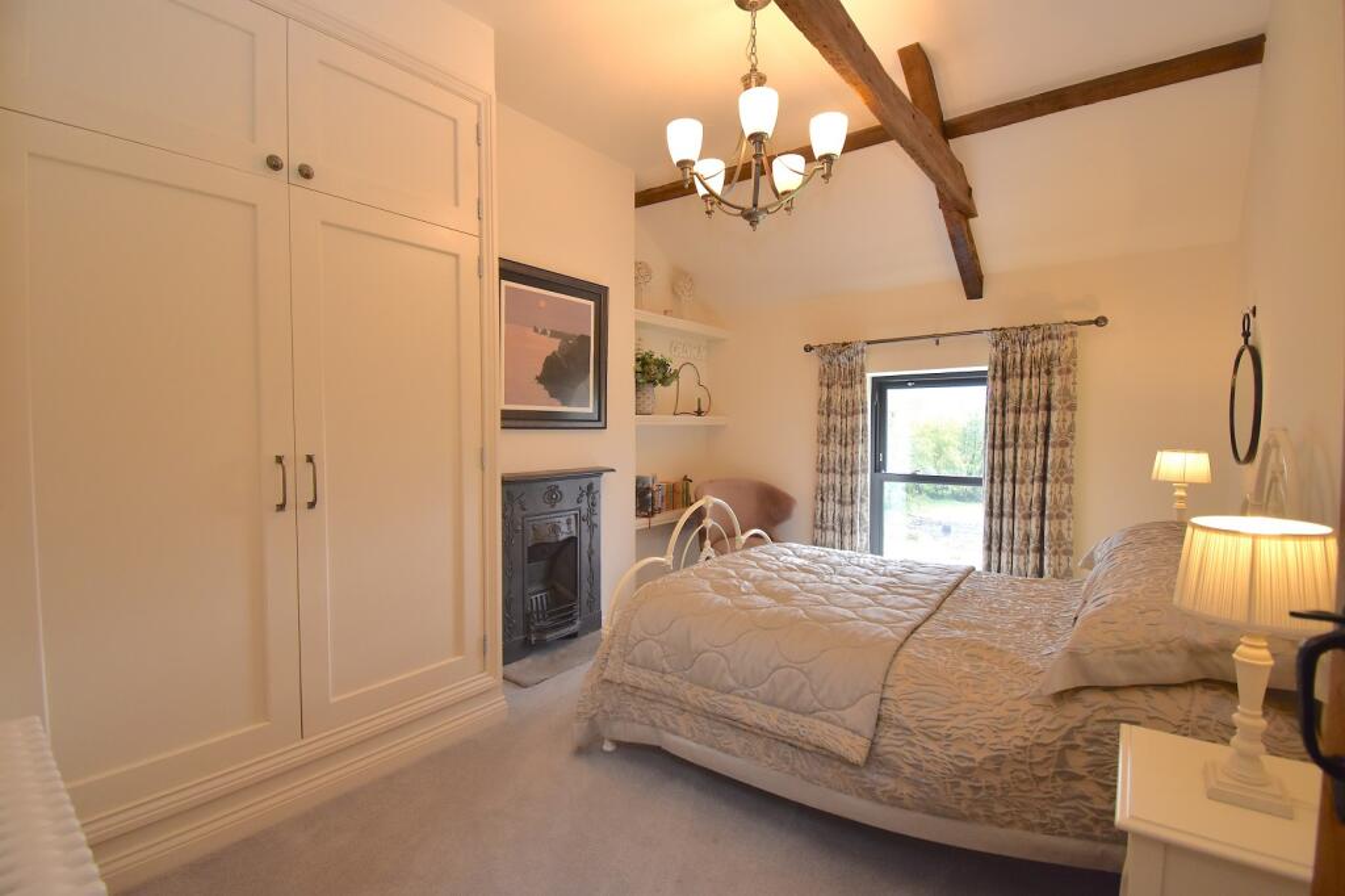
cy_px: 448
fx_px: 560
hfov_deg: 100.4
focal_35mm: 15
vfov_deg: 77.3
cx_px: 672
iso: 720
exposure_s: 1/200
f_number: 5
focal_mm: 10
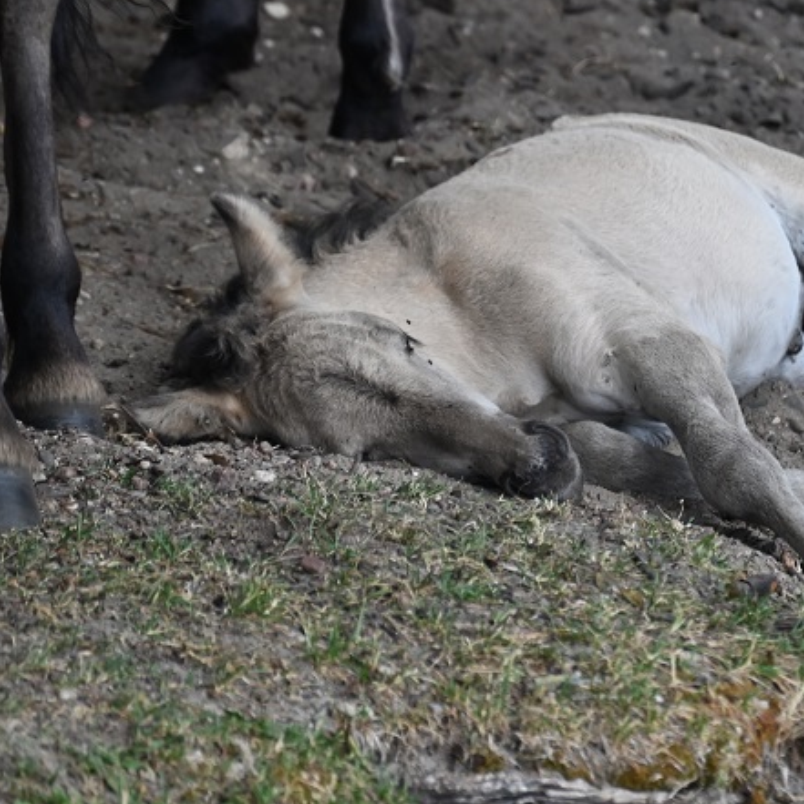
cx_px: 709
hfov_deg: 3.2
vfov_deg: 3.2
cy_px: 310
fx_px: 14453
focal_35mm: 550
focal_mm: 300
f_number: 5.6
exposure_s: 1/500
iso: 720
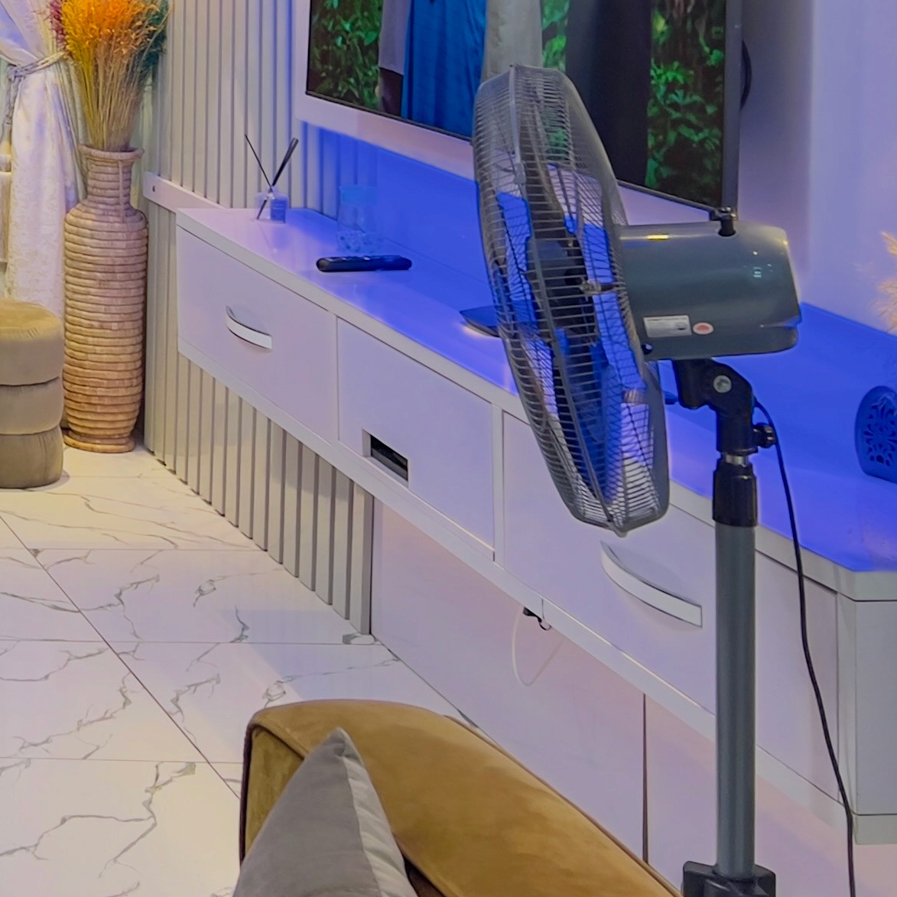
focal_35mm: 79
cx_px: -495
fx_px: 2316
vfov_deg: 20.3
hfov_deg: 18.9
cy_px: -234
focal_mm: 5.7
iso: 100
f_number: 1.5
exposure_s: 1/50
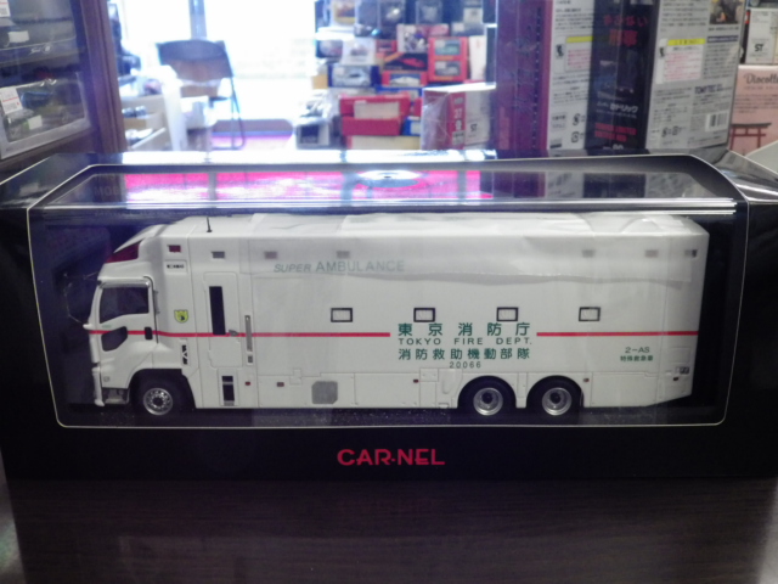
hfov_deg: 45.8
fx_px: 921
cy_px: 292
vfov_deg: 35.1
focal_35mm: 41
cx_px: 389
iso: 640
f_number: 3.6
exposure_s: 1/50
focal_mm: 7.4
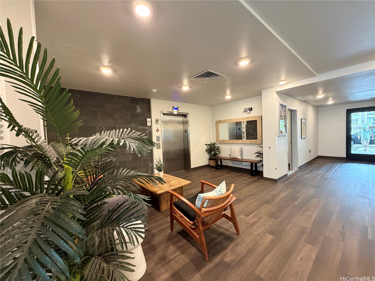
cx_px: 188
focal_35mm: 14
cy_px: 140
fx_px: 152
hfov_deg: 102.1
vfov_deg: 85.7
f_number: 2.2
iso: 500
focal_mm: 2.22
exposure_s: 1/60
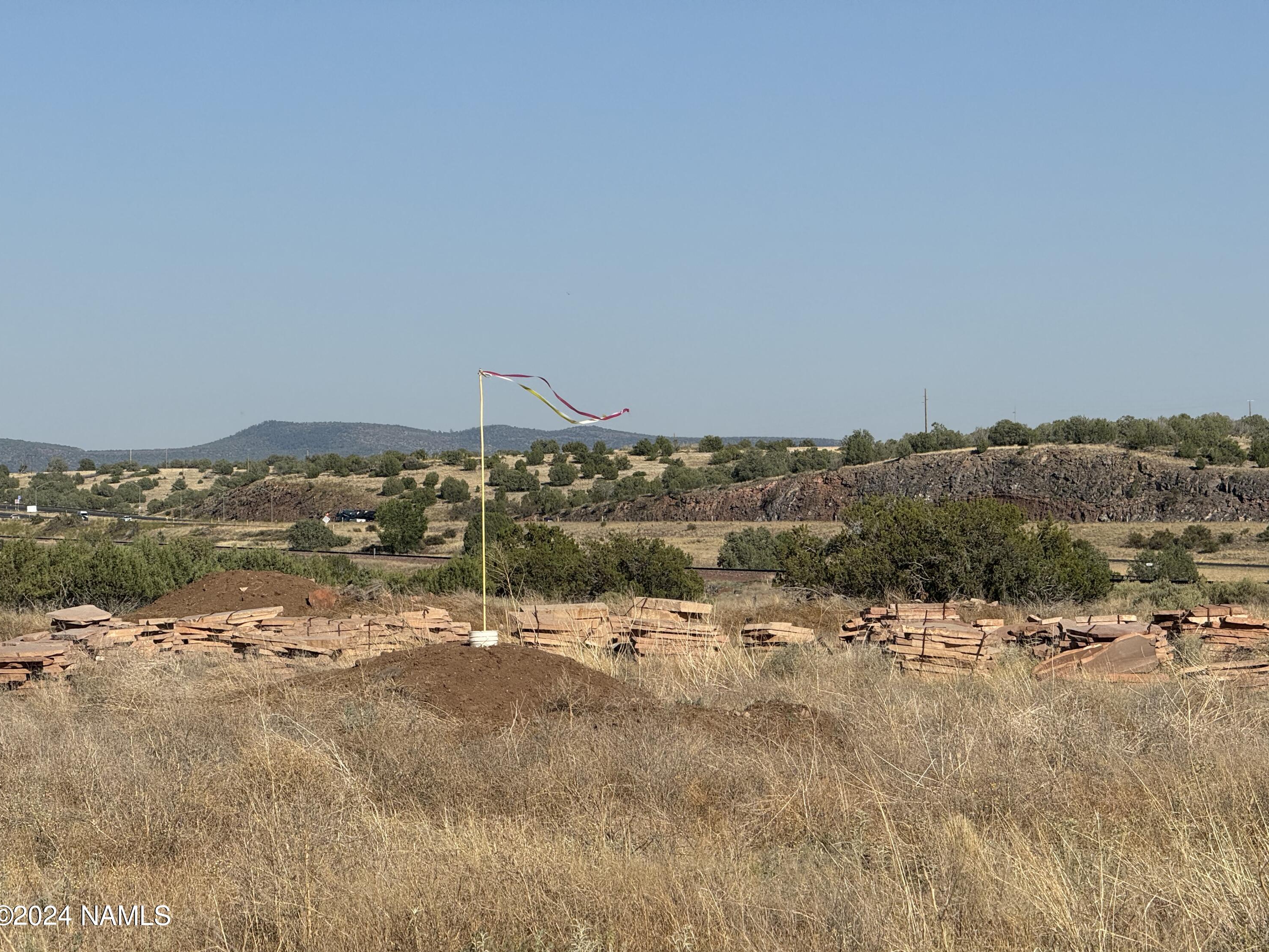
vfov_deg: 12.2
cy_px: 480
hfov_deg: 16.3
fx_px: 4436
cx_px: 630
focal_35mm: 121
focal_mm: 15.66
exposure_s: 1/2525
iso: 50
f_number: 2.8
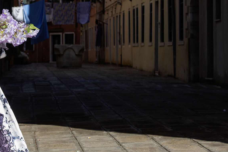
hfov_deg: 13.9
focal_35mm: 147
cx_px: 66
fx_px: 931
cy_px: 17
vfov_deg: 9.3
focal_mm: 70
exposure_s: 1/1250
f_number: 9
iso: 320
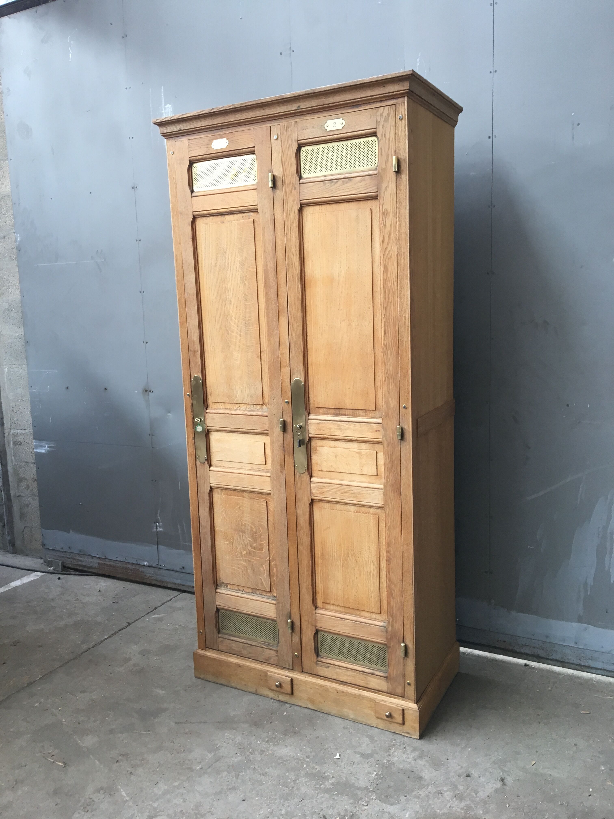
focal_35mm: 29
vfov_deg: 61.7
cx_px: 307
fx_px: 686
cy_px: 410
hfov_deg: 48.2
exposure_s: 1/33
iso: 64
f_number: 2.2
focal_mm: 4.15
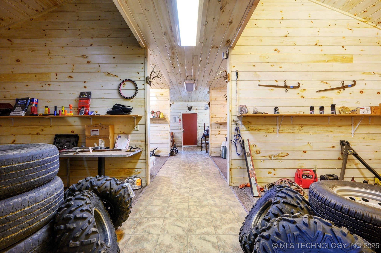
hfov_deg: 104.3
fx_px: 148
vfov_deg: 81.1
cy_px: 126
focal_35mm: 14
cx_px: 190
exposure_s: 1.6
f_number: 9
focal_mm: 14
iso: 250
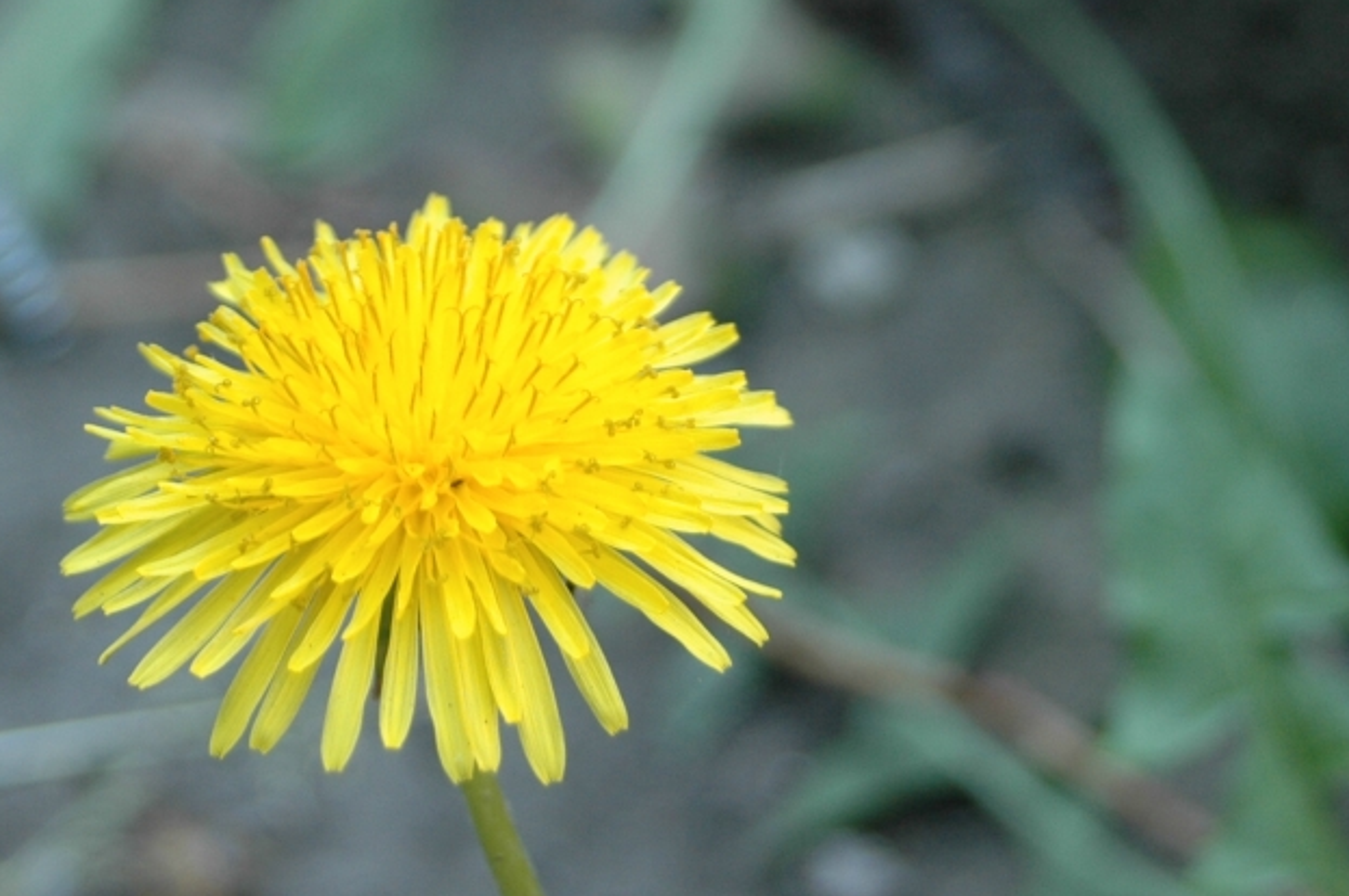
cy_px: 12
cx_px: 485
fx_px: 5765
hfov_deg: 13.3
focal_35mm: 154
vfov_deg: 8.8
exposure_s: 1/160
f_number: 6.3
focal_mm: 50
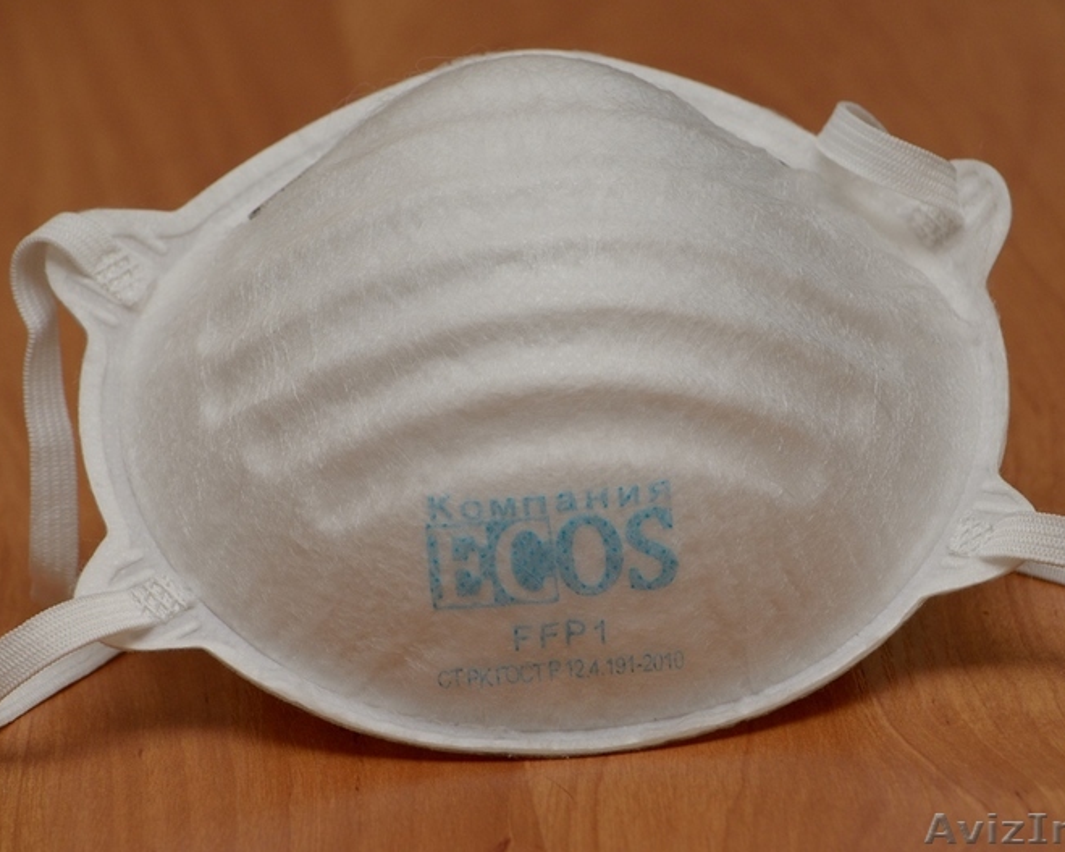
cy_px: 427
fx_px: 8068
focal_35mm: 256
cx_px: 572
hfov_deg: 7.6
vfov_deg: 6.0
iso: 400
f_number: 10
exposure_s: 1/60
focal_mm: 150
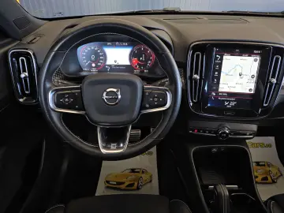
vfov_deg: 58.9
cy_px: 106
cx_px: 142
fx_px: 189
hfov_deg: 73.9
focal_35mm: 23
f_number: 1.7
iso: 50
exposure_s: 1/51.1
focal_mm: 6.25
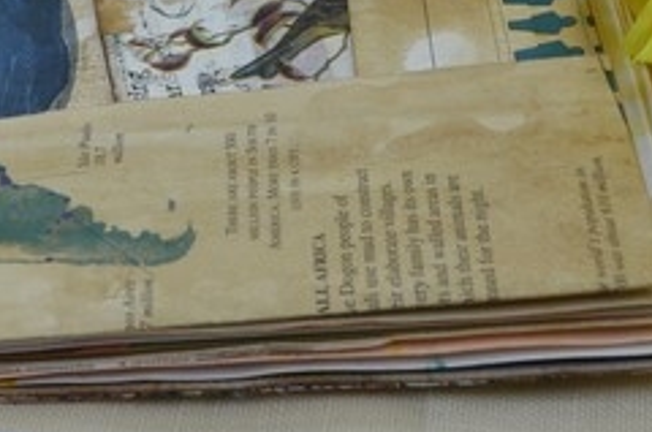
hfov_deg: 18.3
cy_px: 73
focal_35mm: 110
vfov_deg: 12.3
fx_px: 1988
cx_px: 60
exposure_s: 1/60
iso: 400
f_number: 8
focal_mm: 22
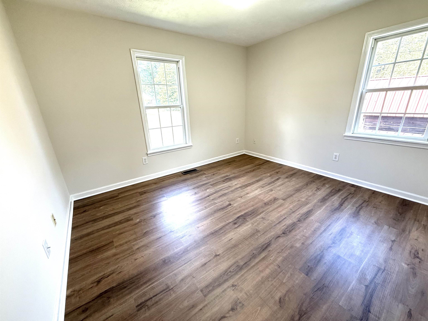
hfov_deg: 102.1
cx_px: 214
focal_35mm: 14
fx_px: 173
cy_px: 160
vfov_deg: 85.7
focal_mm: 2.22
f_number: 2.2
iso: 100
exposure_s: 1/120
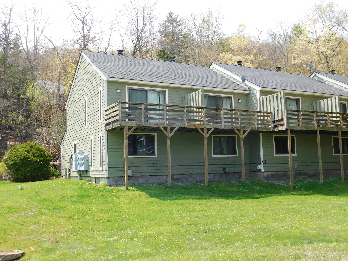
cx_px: 174
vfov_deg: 39.7
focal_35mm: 36
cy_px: 130
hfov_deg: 51.4
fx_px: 362
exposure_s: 1/400
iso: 125
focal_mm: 6.3
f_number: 3.5
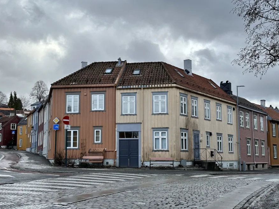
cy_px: 106
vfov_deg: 29.7
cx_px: 139
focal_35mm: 49
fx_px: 395
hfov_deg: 38.9
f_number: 1.78
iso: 64
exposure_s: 1/1030
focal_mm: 6.86
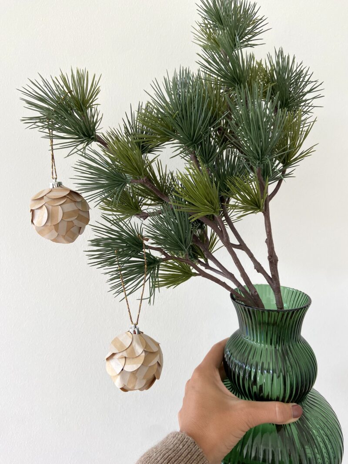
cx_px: 174
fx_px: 349
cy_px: 232
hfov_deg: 53.1
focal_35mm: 26
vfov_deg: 67.3
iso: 64
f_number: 1.8
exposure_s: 1/121
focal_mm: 4.25
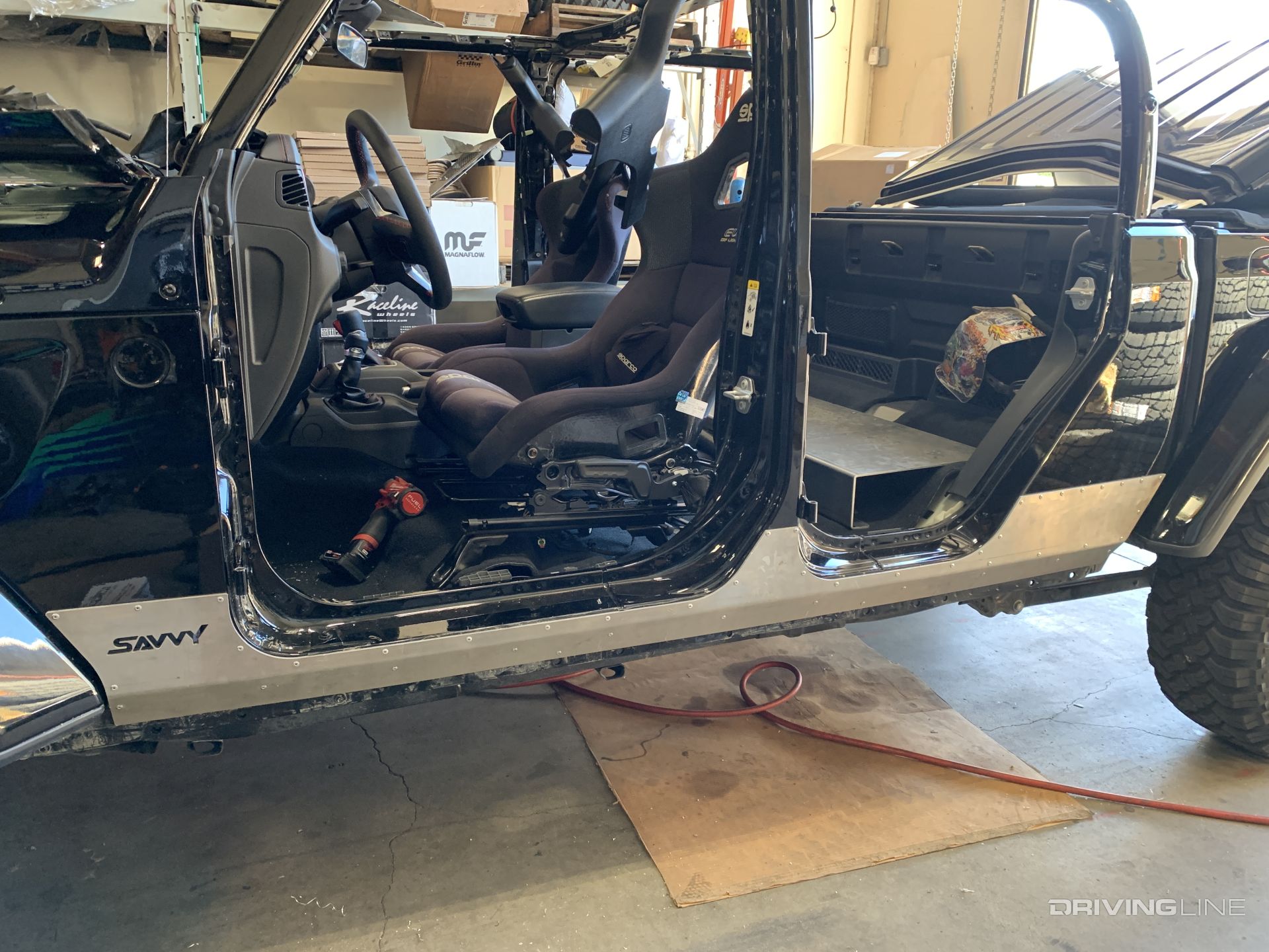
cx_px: 634
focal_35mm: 26
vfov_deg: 53.1
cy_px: 476
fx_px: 953
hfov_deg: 67.3
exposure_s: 1/60
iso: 200
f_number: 1.8
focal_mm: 4.25
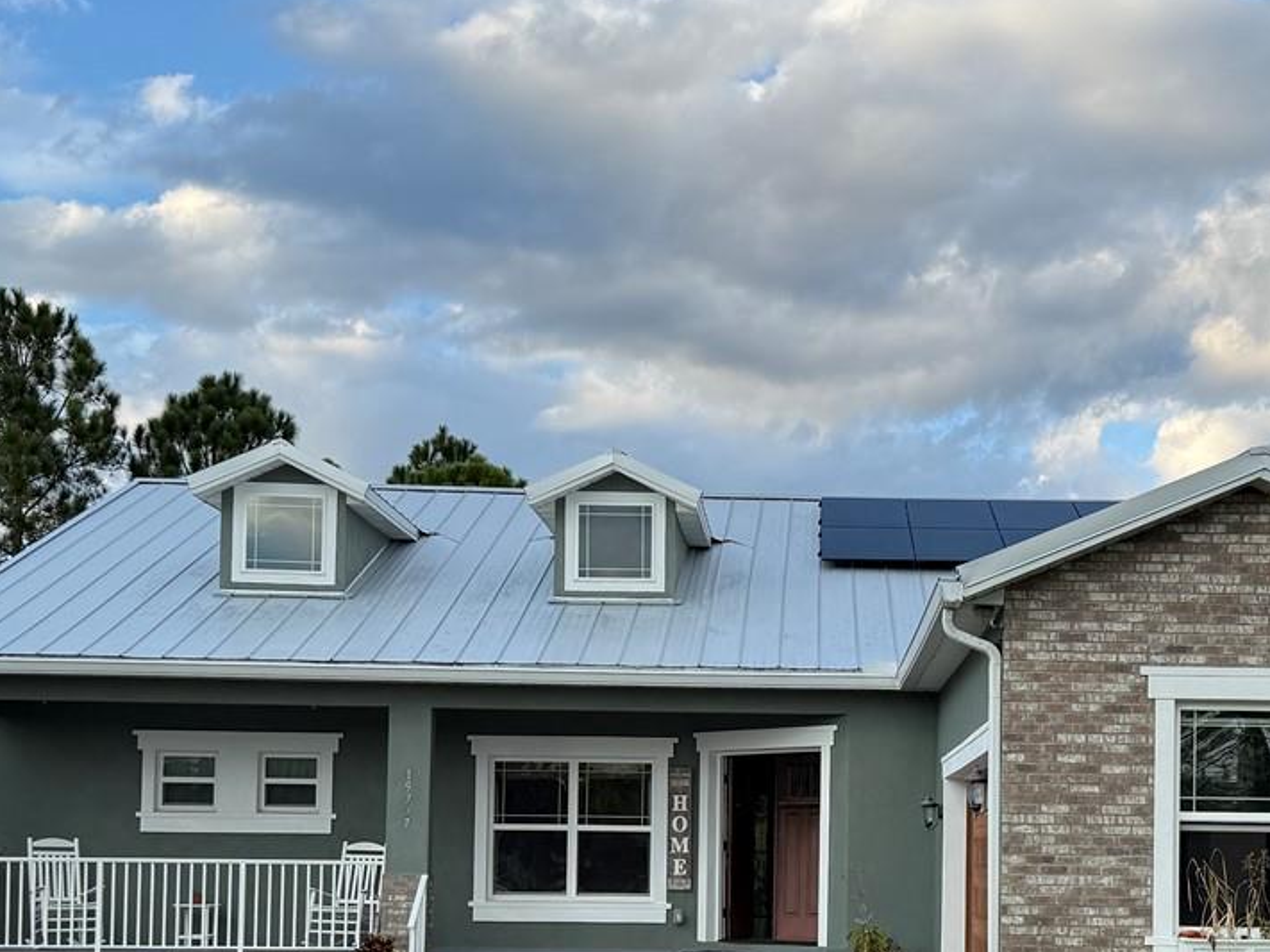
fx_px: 1981
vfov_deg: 26.5
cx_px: 850
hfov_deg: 35.2
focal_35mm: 54
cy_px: 775
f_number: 1.78
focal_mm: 6.76
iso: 80
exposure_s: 1/1271
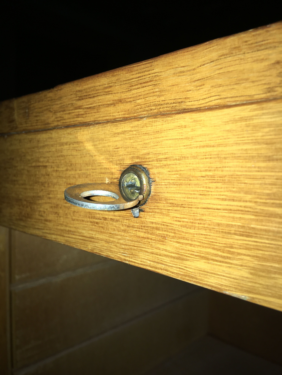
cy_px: 188
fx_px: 315
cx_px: 141
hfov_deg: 48.2
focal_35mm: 29
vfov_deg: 61.7
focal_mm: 4.15
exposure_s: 1/73
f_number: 2.2
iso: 25
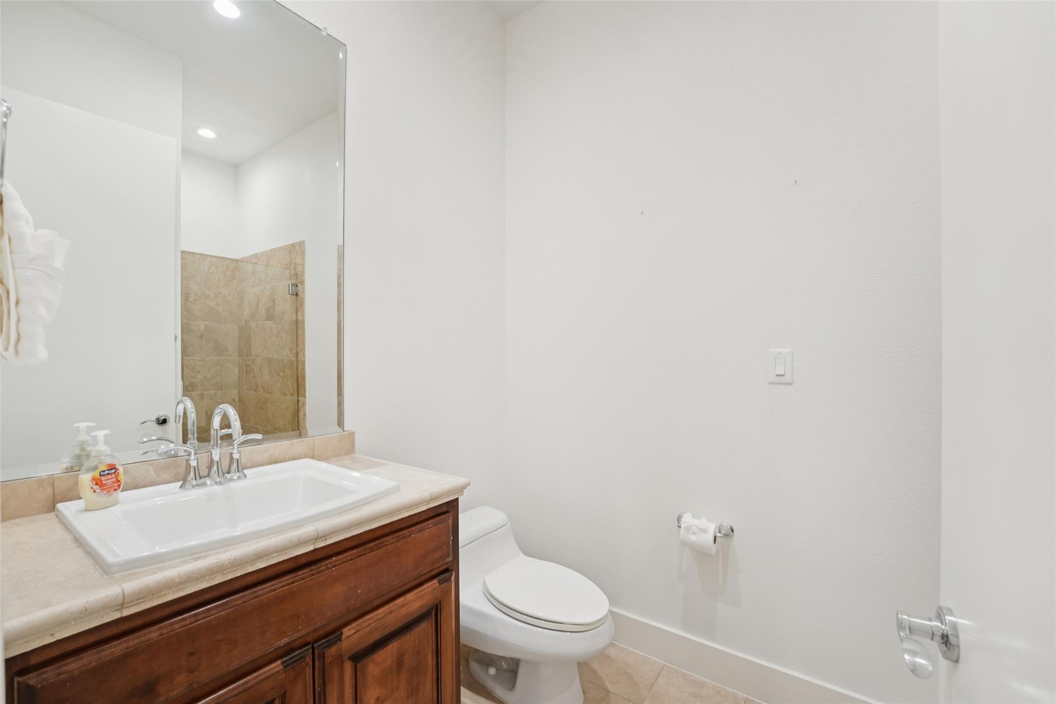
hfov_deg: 104.3
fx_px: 411
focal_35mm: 14
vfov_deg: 81.2
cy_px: 352
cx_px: 528
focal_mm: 14
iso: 400
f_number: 8
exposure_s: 1/30
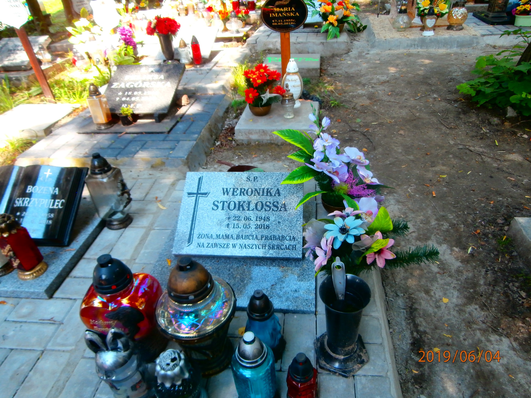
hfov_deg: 71.6
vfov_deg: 56.8
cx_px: 266
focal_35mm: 24
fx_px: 368
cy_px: 199
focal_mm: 4.2
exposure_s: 1/125
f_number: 3
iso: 100
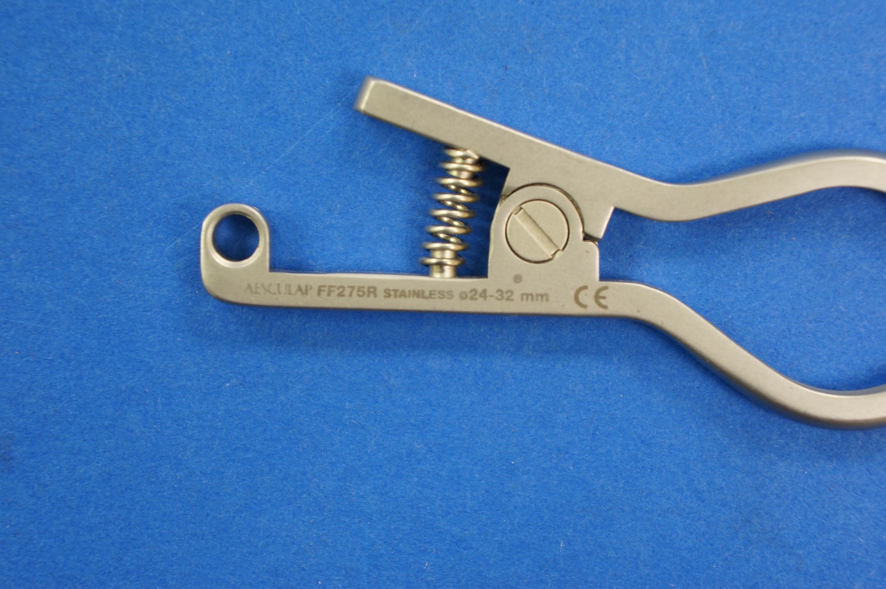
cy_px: 294
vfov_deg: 16.5
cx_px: 443
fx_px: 2028
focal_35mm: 82
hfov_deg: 24.6
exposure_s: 1/13
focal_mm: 55
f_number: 5.6
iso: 400
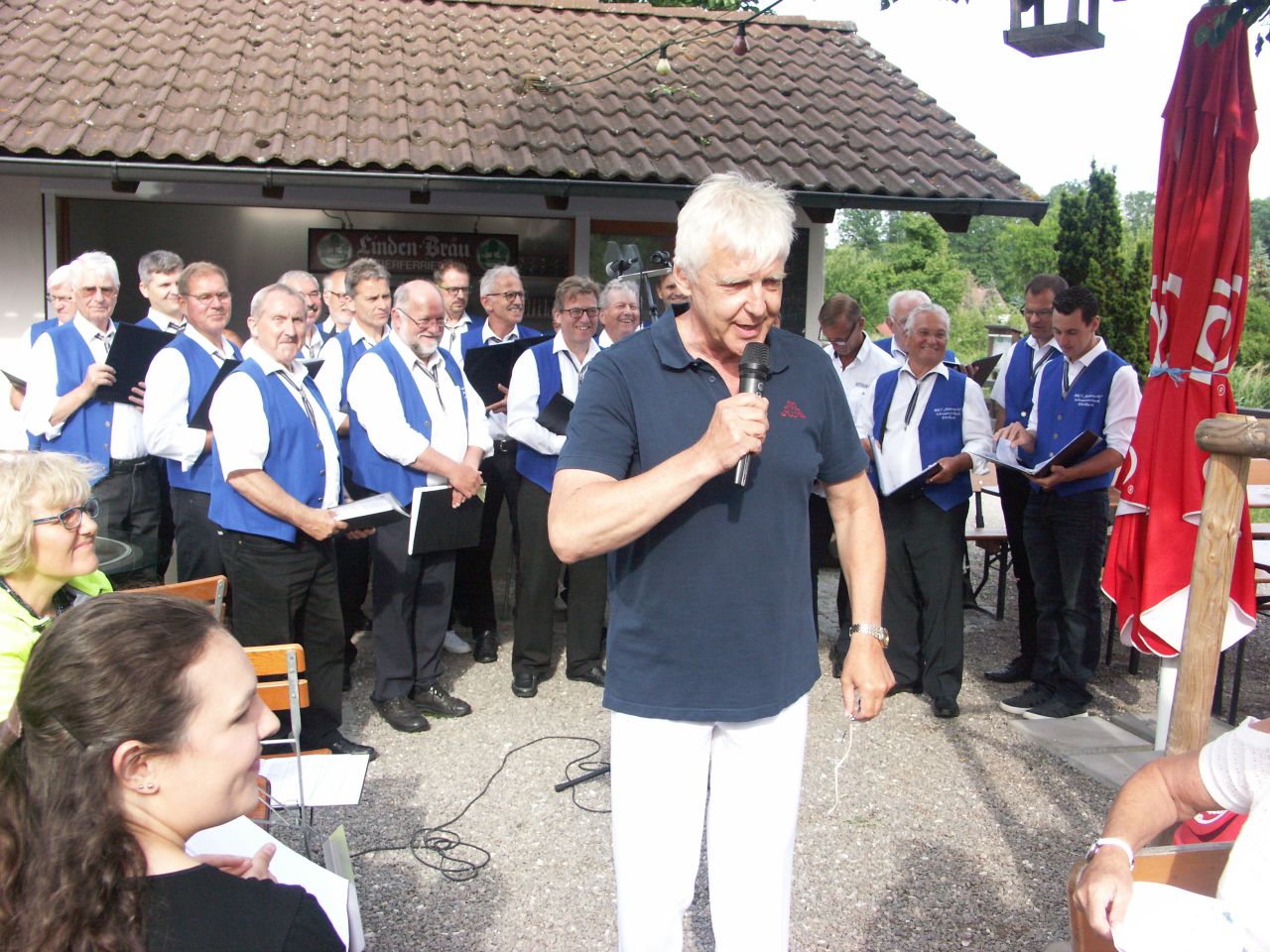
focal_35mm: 35
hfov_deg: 52.6
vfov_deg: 40.7
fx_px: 1284
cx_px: 635
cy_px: 476
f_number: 2.8
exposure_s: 1/640
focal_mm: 9.04
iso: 200
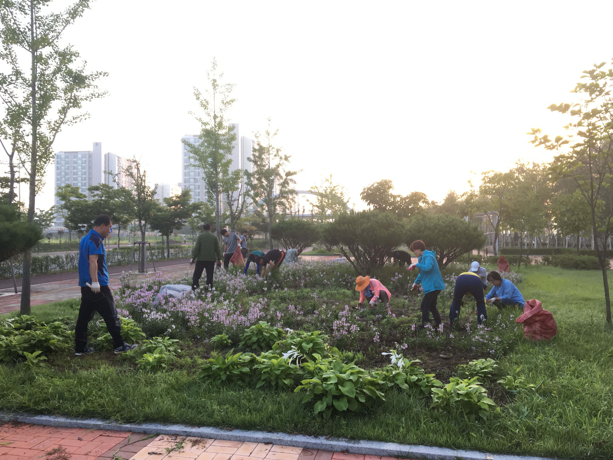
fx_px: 514
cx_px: 306
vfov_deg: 48.2
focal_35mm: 29
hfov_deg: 61.7
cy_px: 230
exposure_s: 1/120
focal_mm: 4.15
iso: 40
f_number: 2.2
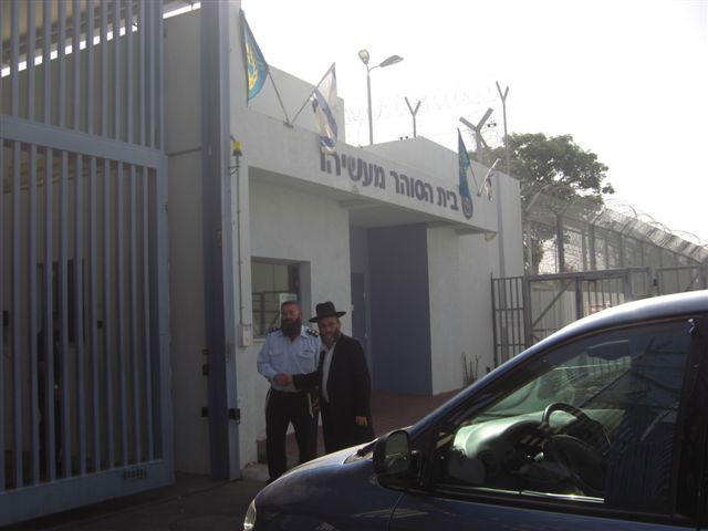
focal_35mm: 38
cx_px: 354
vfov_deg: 37.7
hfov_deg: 49.0
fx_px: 777
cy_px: 266
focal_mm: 6.2
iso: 64
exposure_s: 1/125
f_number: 8
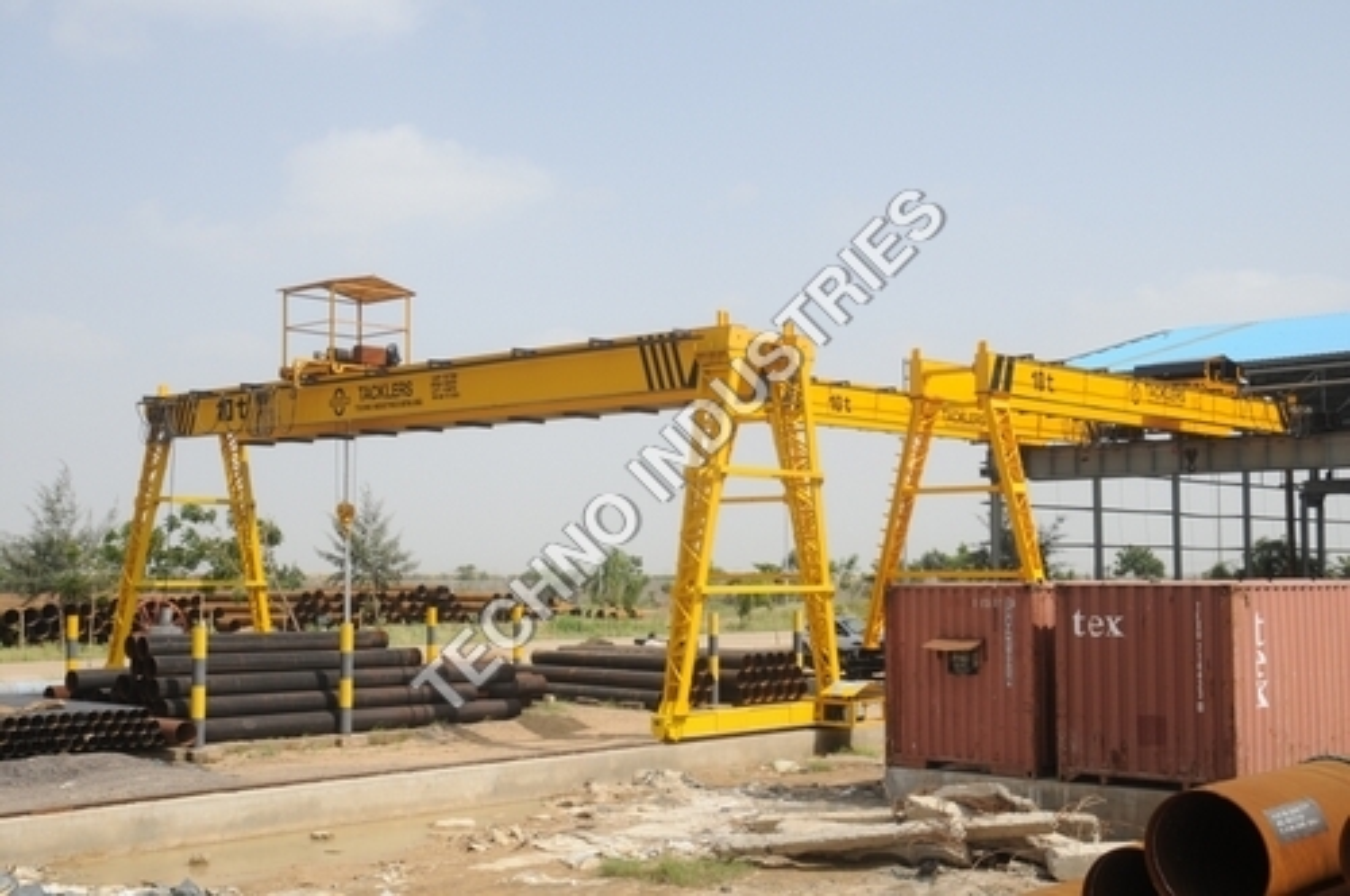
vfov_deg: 28.9
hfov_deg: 42.4
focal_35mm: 46
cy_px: 448
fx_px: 1741
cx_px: 675
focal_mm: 31
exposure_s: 1/320
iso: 200
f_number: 9
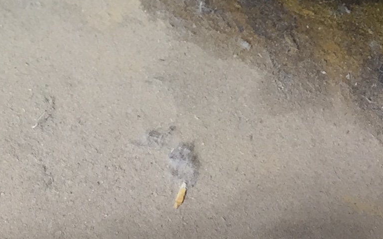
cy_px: -320
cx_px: -140
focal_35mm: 131
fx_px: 1368
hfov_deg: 15.1
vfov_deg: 9.1
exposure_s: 1/120
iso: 32
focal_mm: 4.15
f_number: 2.2
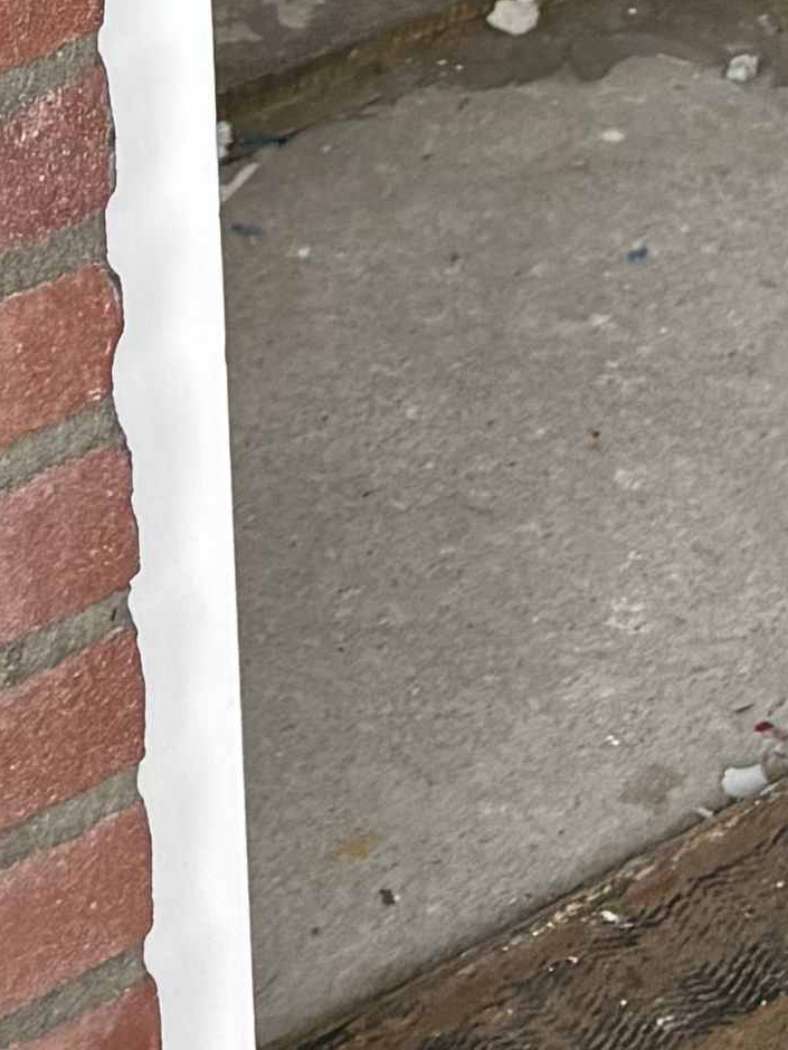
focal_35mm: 158
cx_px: 188
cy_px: -1711
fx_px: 4796
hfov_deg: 9.4
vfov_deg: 10.3
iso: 250
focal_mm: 5.96
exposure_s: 1/60
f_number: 1.6
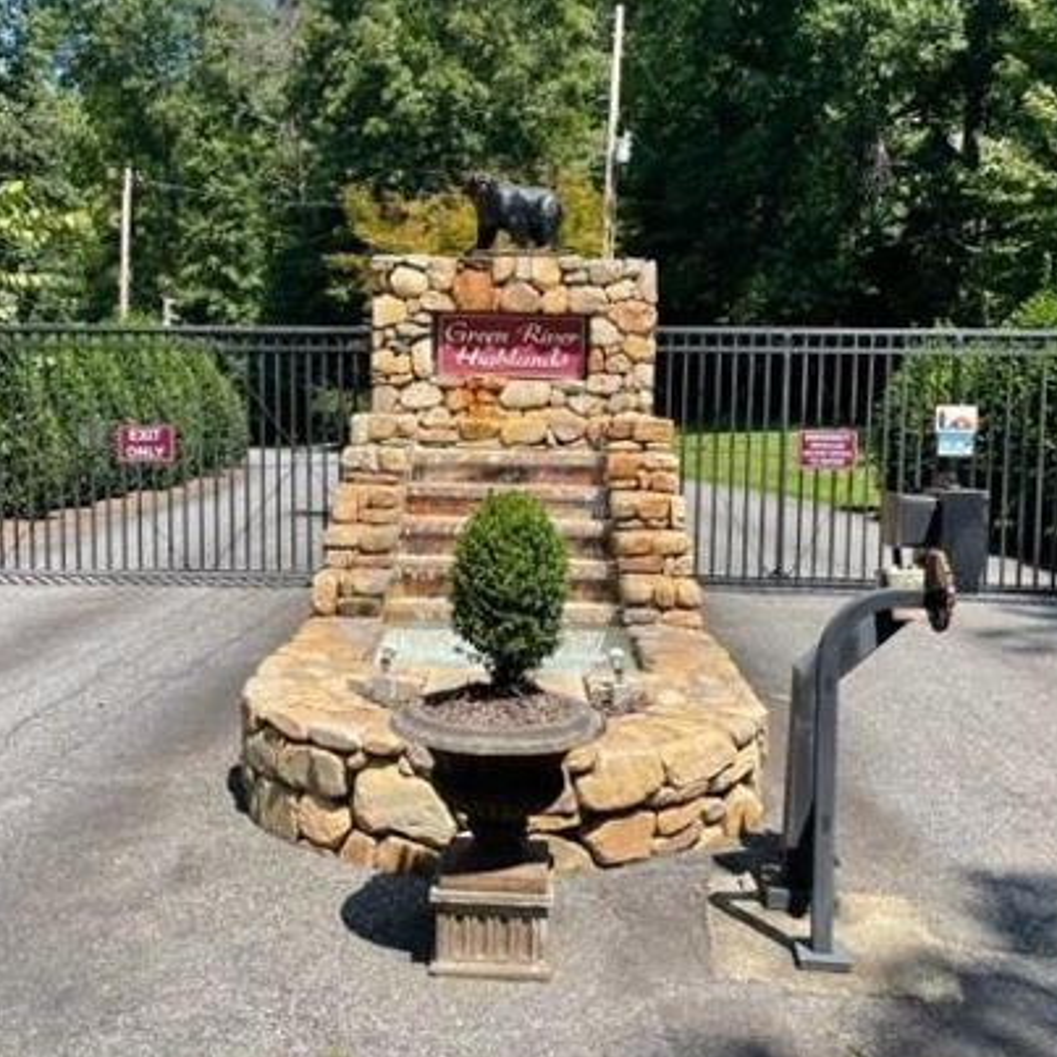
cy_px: 494
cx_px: 441
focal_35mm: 38
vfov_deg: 43.8
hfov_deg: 43.7
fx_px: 1313
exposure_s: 1/1825
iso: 32
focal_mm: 4.2
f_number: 1.6
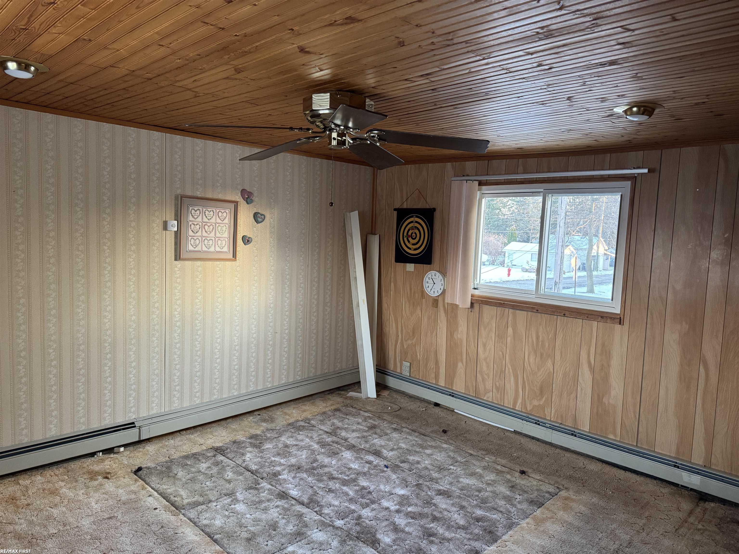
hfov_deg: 71.6
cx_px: 370
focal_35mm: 24
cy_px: 277
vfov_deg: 56.8
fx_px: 512
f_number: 1.78
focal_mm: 6.76
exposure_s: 1/60
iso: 500
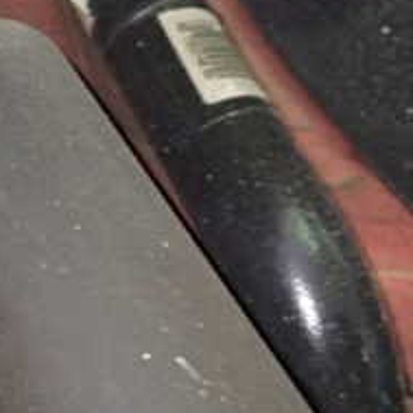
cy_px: 197
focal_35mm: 84
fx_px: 1134
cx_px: 55
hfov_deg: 20.3
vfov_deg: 20.6
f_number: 2.3
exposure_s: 1/15
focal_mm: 5.4
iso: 800
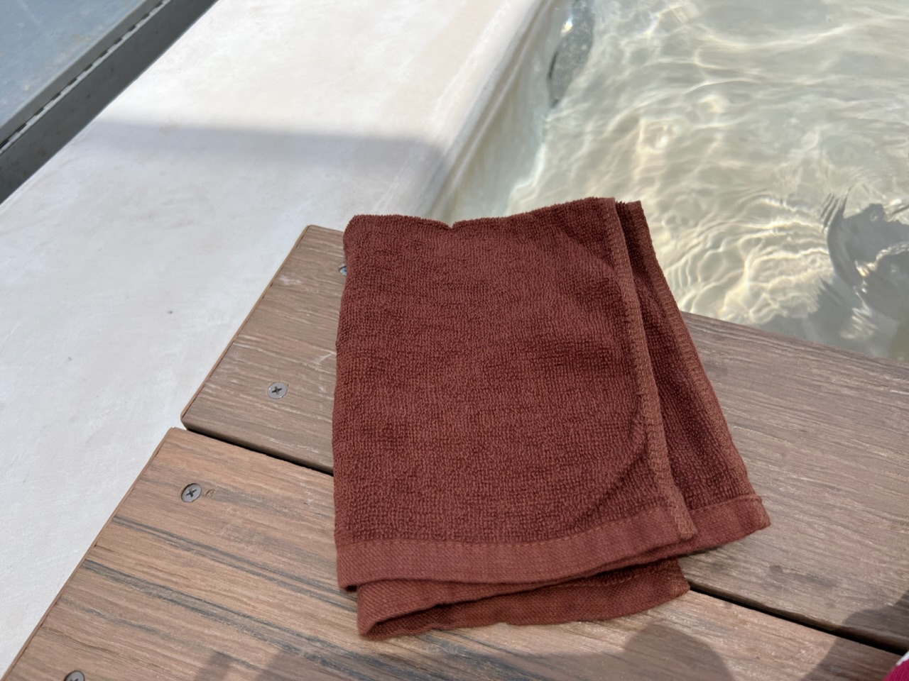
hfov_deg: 67.3
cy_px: 340
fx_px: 683
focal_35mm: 26
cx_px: 454
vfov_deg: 53.1
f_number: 1.5
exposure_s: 1/4630
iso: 50
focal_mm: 5.7
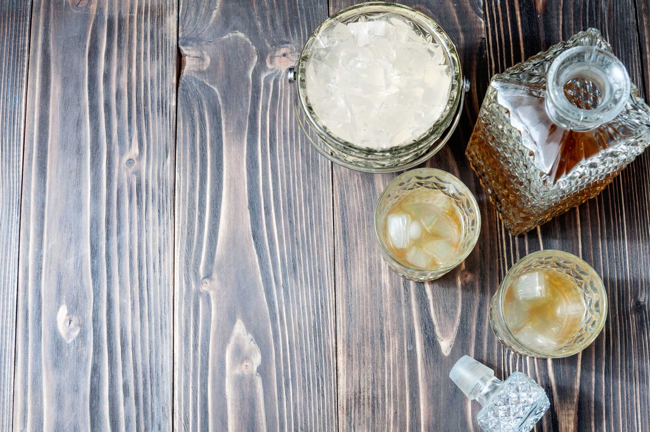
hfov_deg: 41.1
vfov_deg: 28.0
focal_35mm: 48
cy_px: 216
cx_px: 325
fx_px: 866
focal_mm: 48
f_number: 14
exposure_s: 1/125
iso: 200
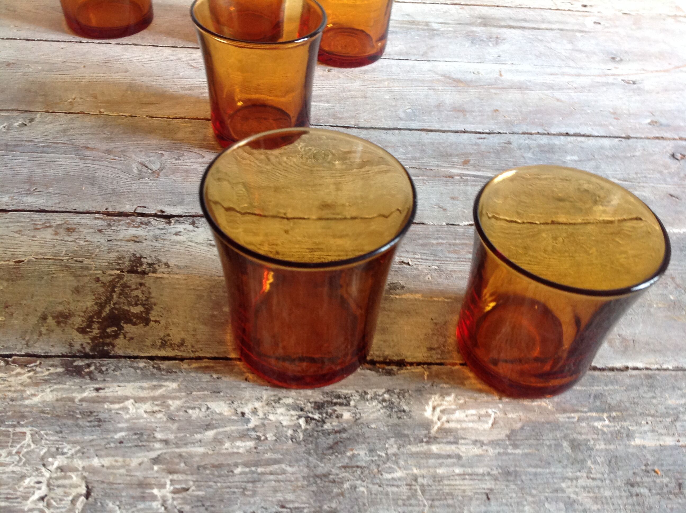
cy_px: 256
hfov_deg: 52.7
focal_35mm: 35
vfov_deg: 40.6
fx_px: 693
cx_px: 343
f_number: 2.4
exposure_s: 1/15
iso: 125
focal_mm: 4.28
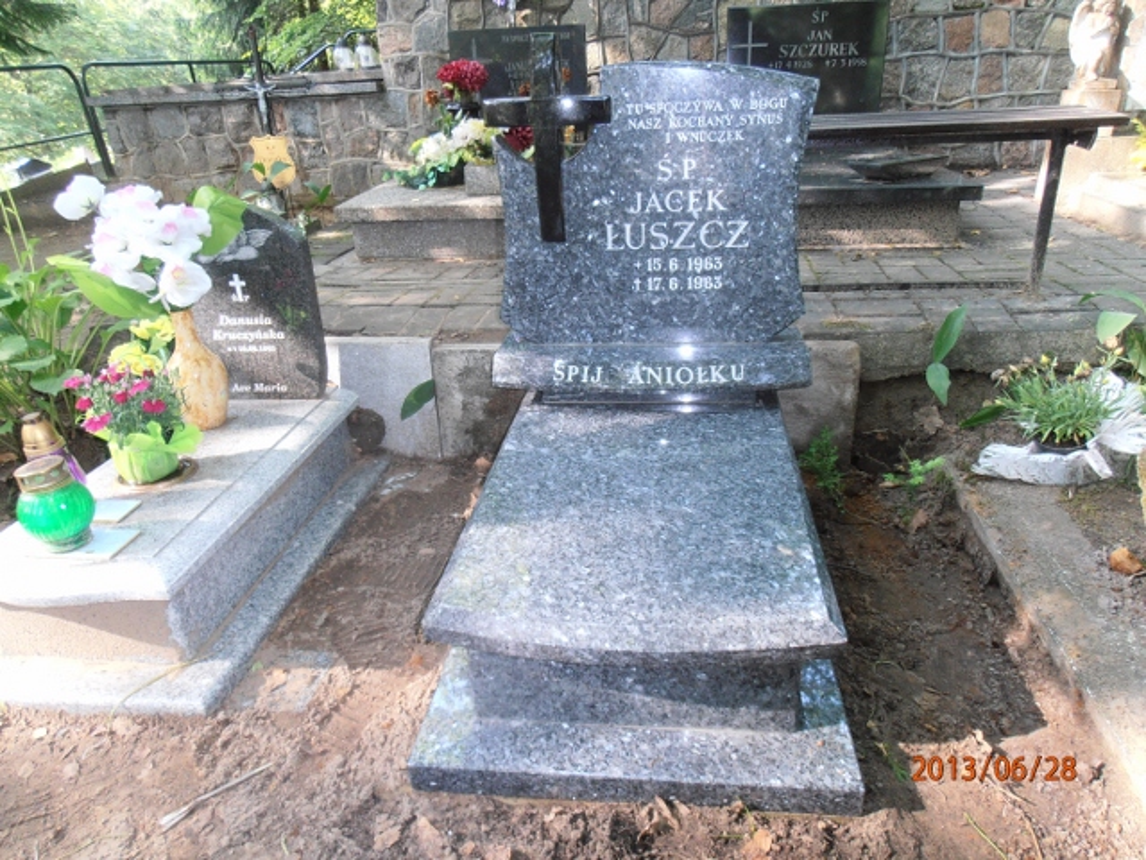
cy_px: 430
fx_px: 795
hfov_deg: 71.6
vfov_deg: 56.8
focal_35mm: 24
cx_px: 573
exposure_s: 1/30
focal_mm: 4.2
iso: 125
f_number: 3
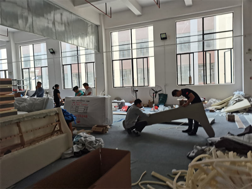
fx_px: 189
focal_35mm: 26
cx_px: 126
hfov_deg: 67.3
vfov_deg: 53.1
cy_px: 94
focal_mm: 5.58
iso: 125
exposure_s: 1/120
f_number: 1.8
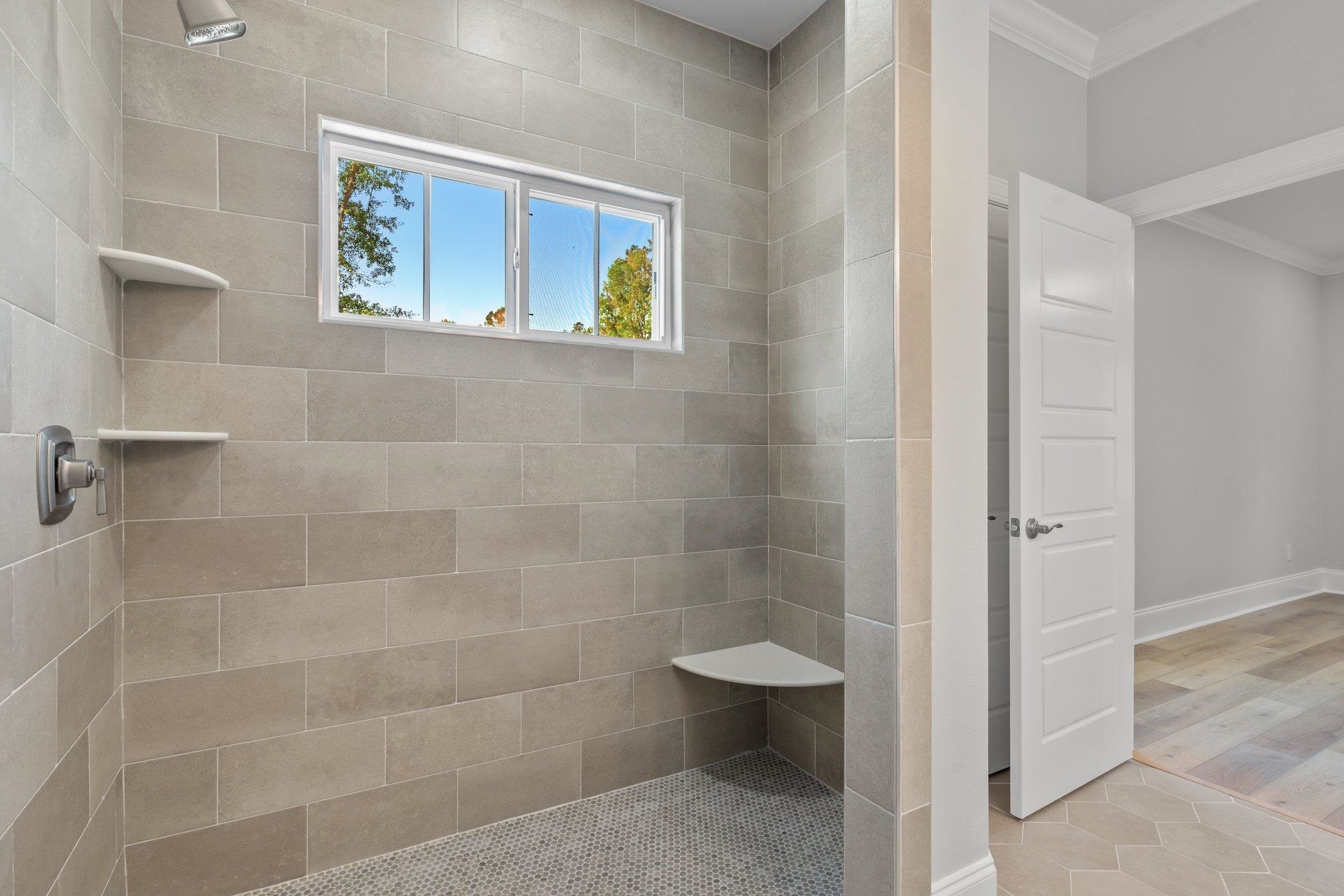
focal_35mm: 17
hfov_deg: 93.3
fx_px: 635
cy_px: 448
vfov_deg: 70.4
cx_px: 672
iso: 100
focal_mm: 17
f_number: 9
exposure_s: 1
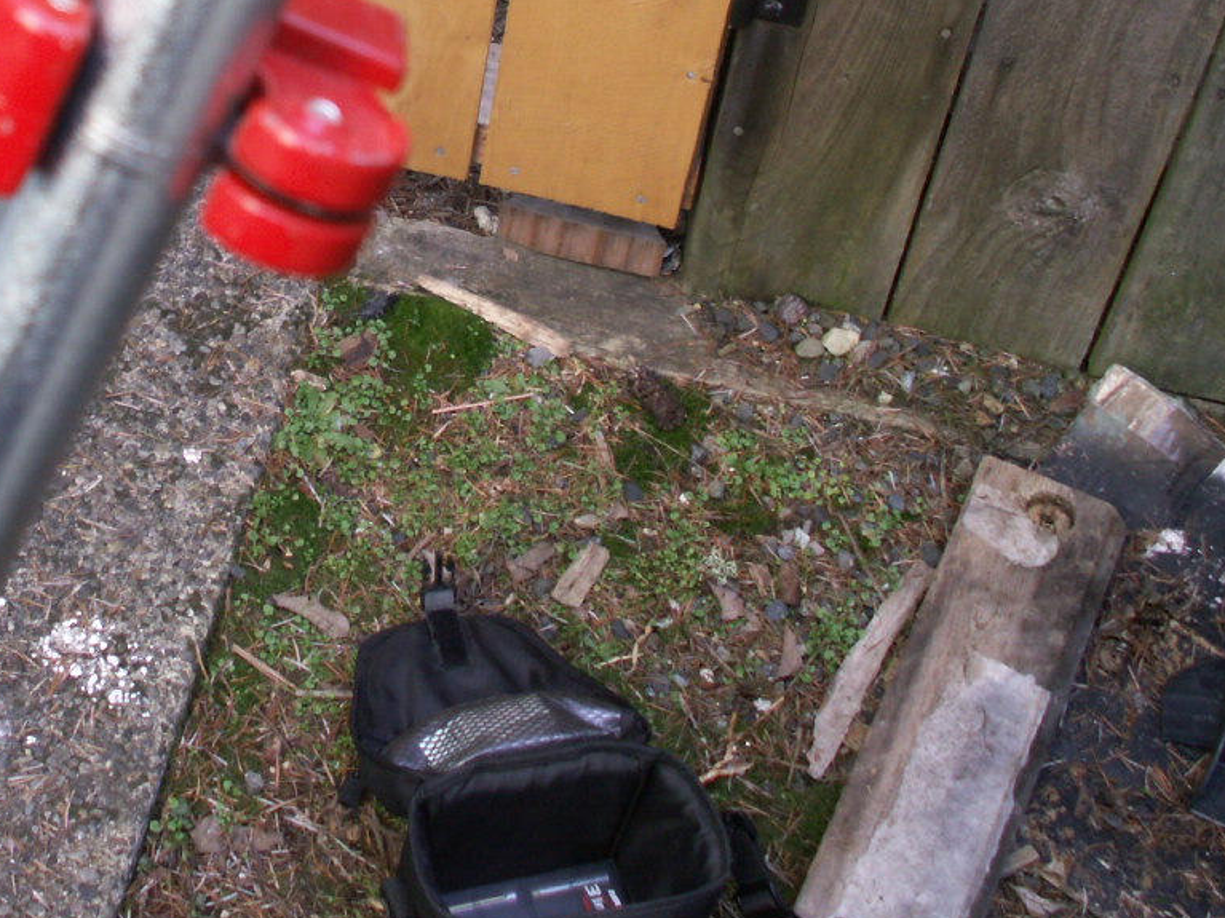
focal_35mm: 73
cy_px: 85
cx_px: 233
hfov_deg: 26.2
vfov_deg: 19.8
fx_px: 2583
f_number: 2.8
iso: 64
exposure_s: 1/40
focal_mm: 5.86
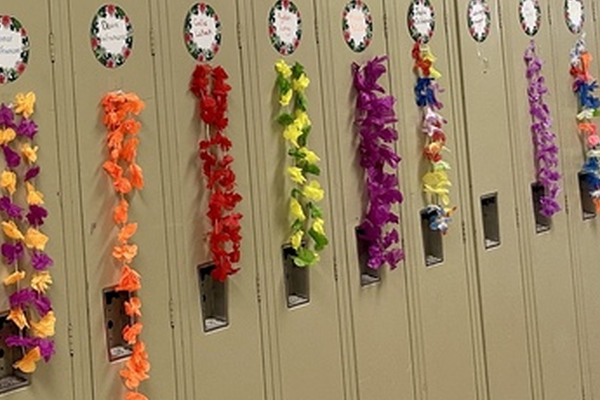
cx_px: -155
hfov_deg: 24.3
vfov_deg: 17.3
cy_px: -117
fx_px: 1233
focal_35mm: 74
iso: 200
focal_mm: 6.86
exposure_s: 1/120
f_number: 1.78
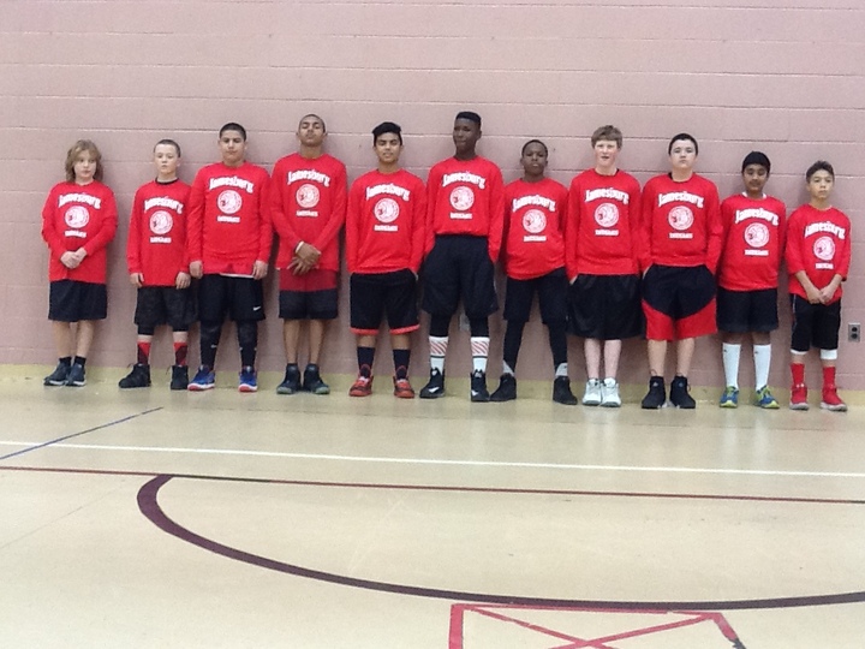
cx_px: 432
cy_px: 324
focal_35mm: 44
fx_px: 1099
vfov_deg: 32.9
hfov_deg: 42.9
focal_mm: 2.03
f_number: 2.4
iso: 125
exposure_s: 1/30
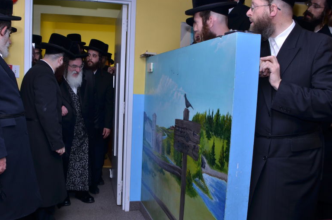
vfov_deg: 36.6
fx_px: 331
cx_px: 144
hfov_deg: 53.1
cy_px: 135
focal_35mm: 36
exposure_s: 1/160
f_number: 5
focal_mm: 18
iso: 160
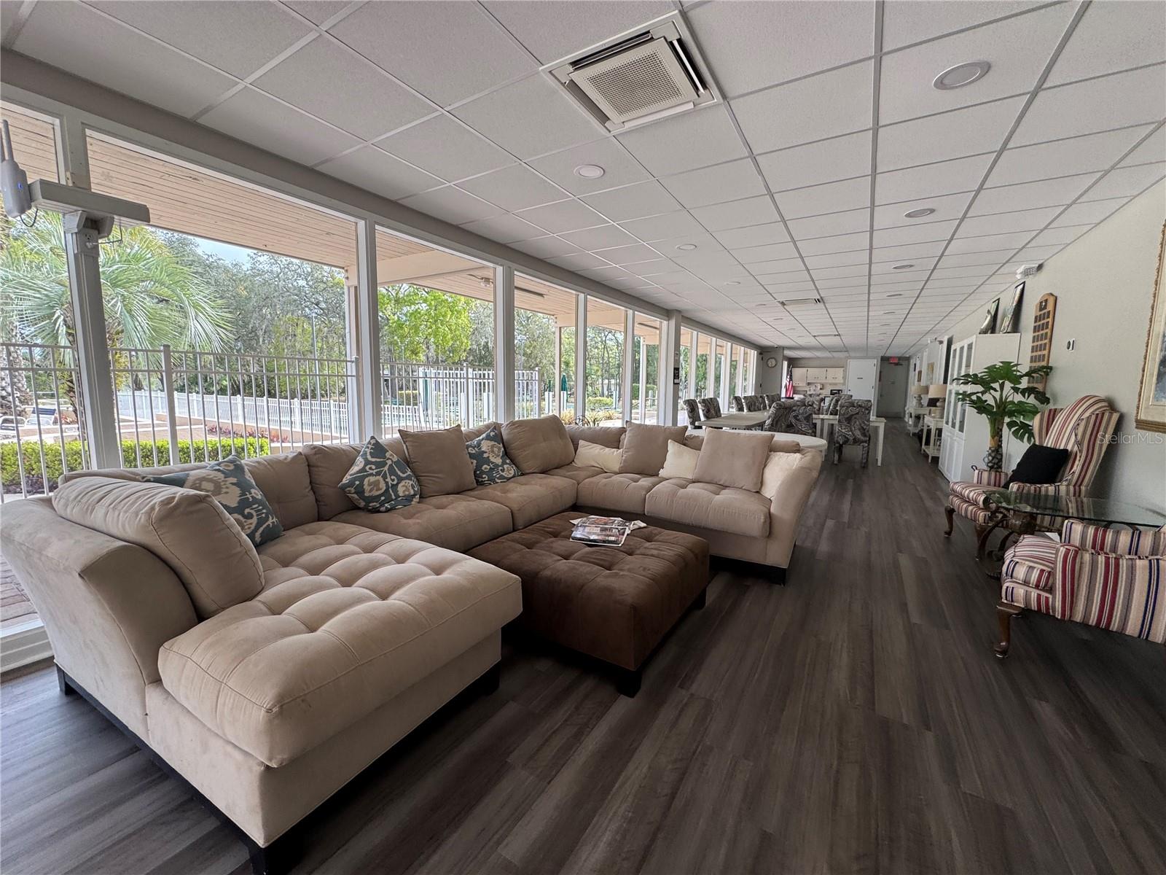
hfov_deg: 102.1
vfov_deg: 85.7
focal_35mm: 14
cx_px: 583
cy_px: 438
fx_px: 472
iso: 40
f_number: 2.2
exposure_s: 1/153
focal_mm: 2.22
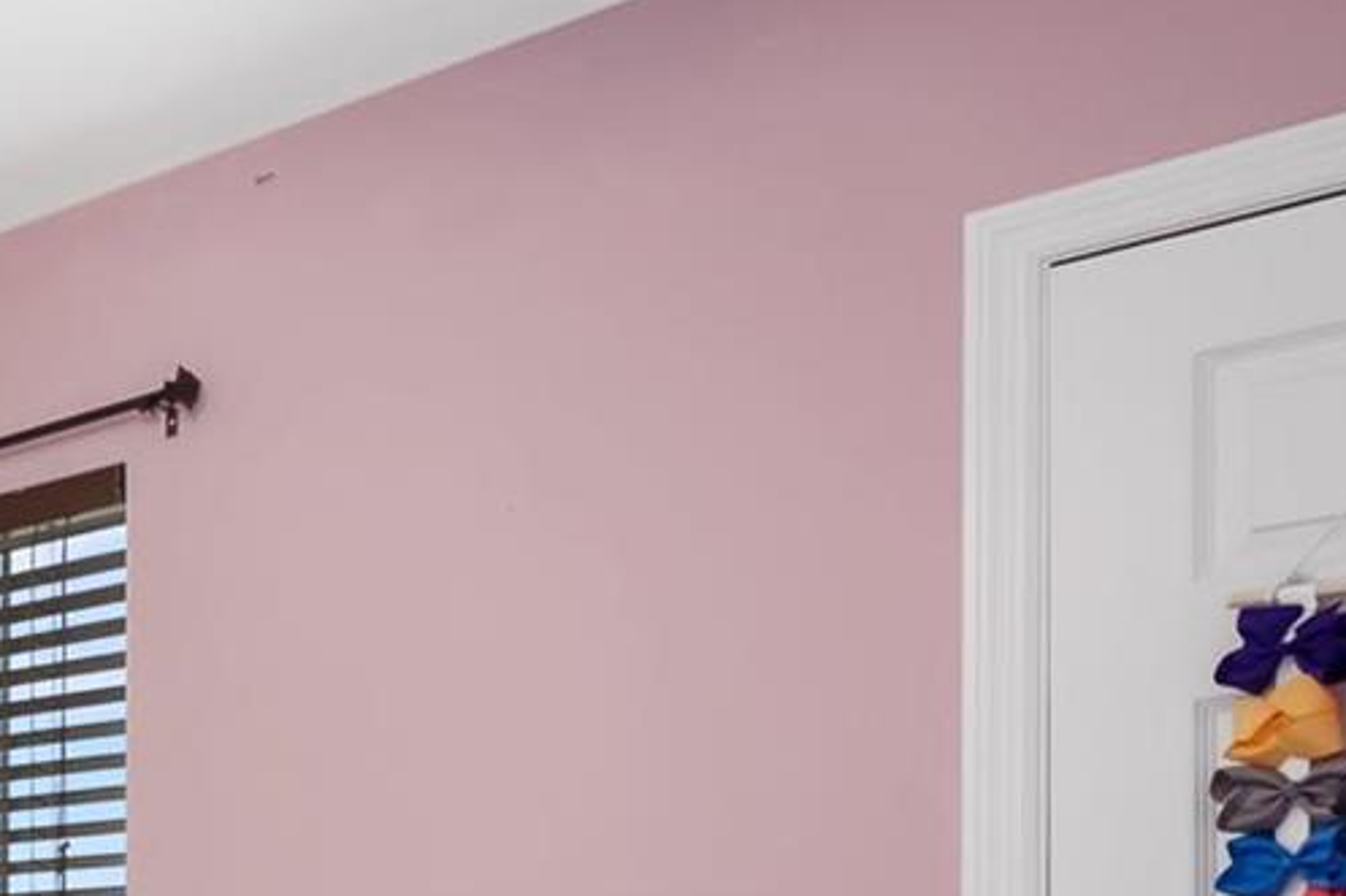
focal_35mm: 58
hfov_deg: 25.3
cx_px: -718
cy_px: 1088
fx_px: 2168
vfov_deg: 21.6
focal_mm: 9
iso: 400
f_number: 8
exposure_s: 1/4
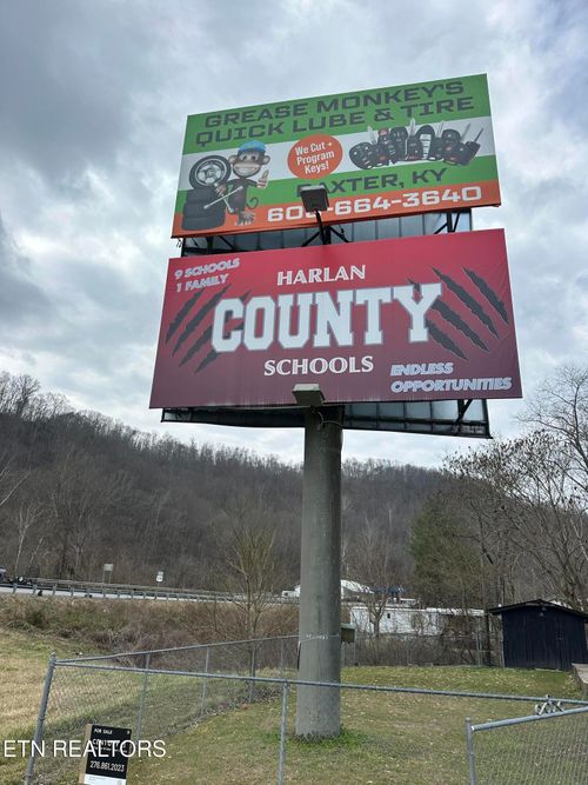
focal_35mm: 24
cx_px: 294
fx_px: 544
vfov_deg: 71.6
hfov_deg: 56.8
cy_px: 392
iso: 80
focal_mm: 6.86
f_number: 1.78
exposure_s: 1/3472
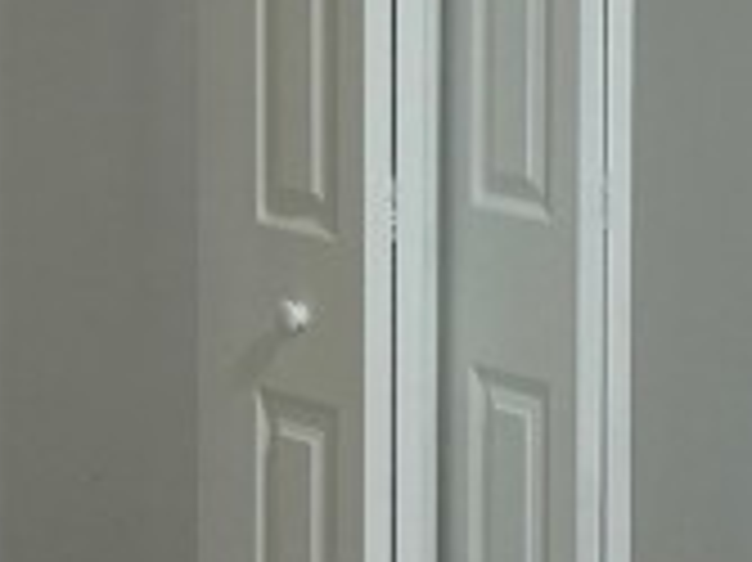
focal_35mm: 147
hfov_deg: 13.4
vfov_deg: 9.9
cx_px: 288
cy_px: -130
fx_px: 3191
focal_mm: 6.76
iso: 200
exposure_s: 1/60
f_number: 1.78
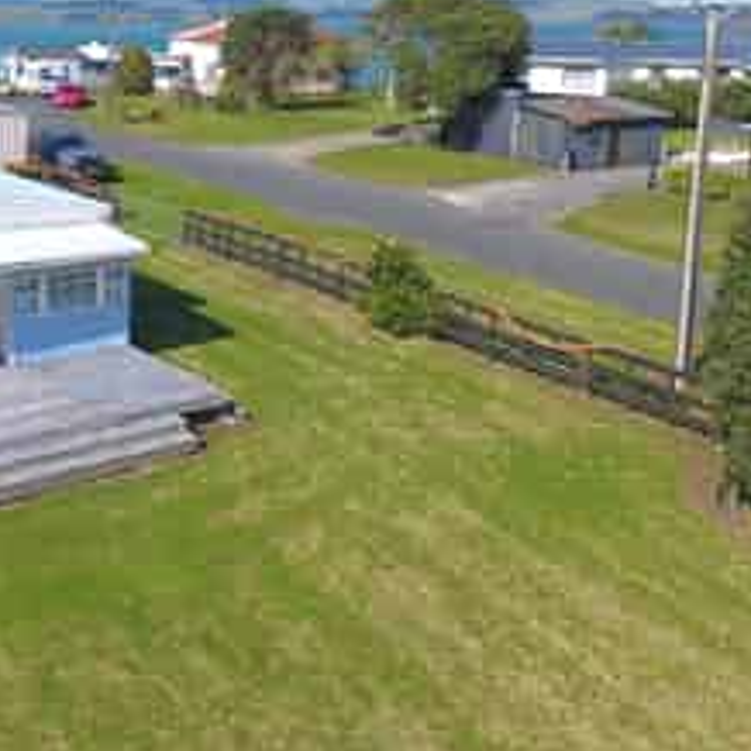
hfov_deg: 37.6
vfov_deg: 40.2
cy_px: 153
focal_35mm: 40
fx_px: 982
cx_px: 9
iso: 100
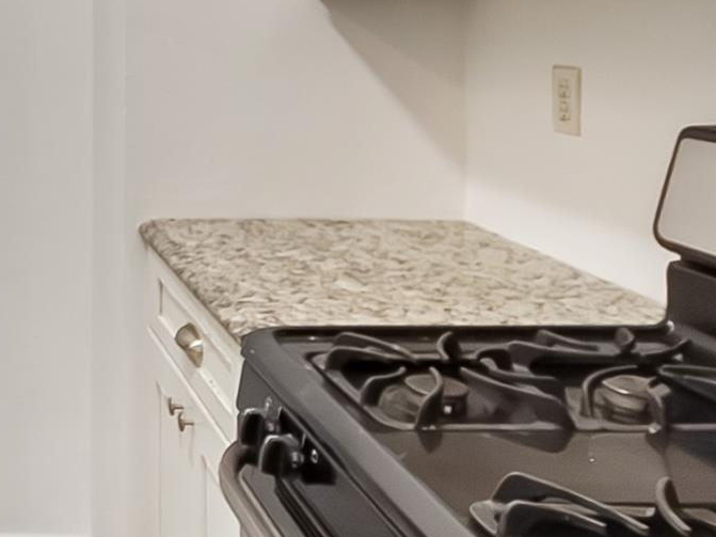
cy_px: 89
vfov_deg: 31.8
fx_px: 910
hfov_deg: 35.3
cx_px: -112
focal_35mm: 44
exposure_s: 1/30
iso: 720
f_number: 4
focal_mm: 10
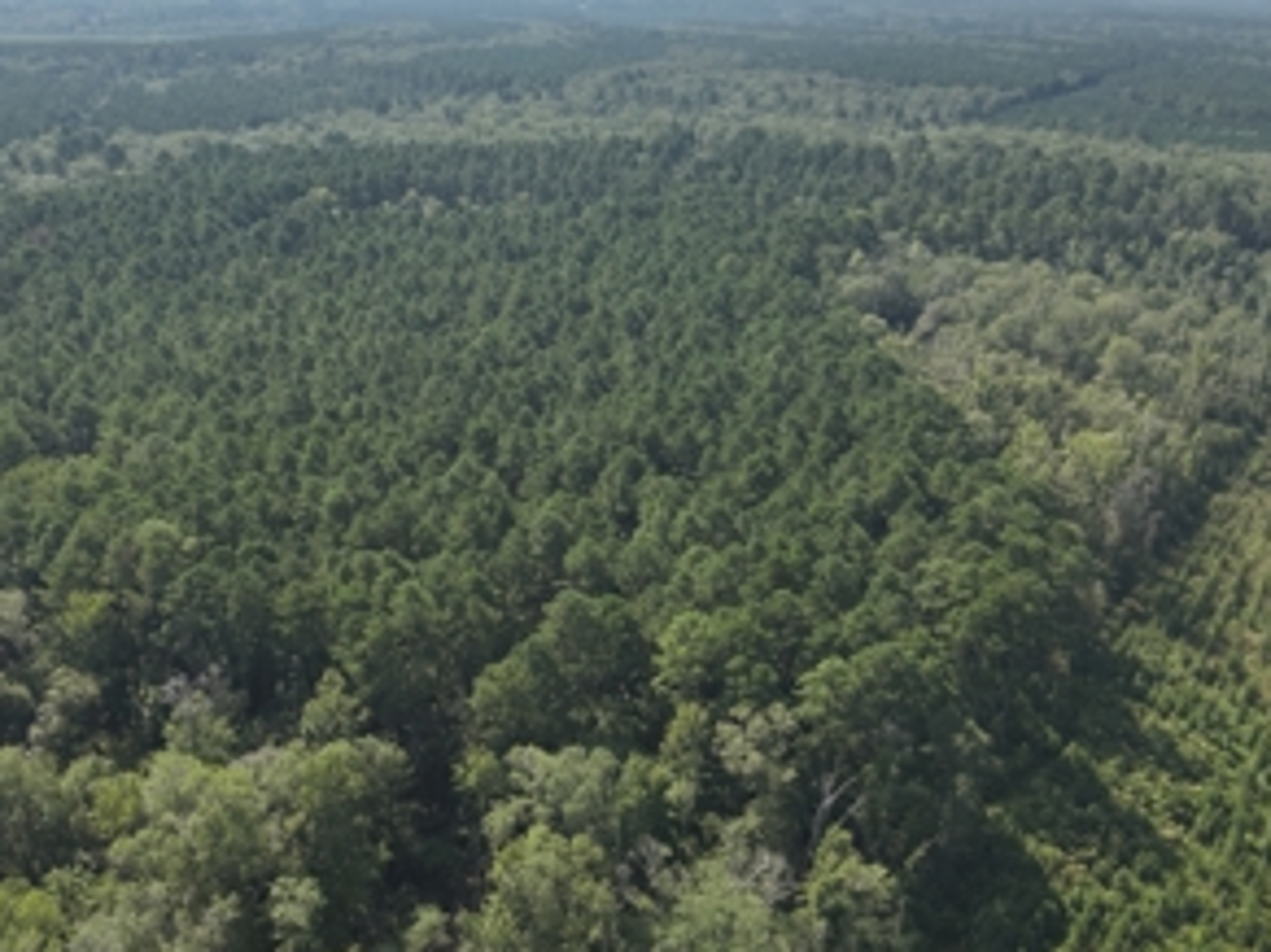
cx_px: 528
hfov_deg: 55.1
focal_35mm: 33
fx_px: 1211
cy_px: 480
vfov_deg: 42.9
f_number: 2.8
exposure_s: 1/1250
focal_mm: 4.4
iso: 100
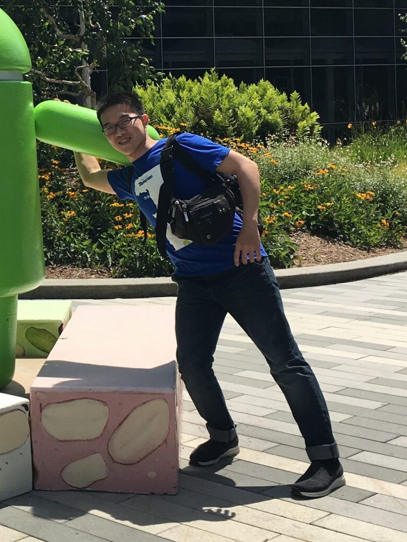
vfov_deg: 26.8
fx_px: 1129
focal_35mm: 72
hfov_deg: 19.6
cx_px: -36
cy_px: 151
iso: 25
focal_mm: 4.15
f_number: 2.2
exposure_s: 1/1709
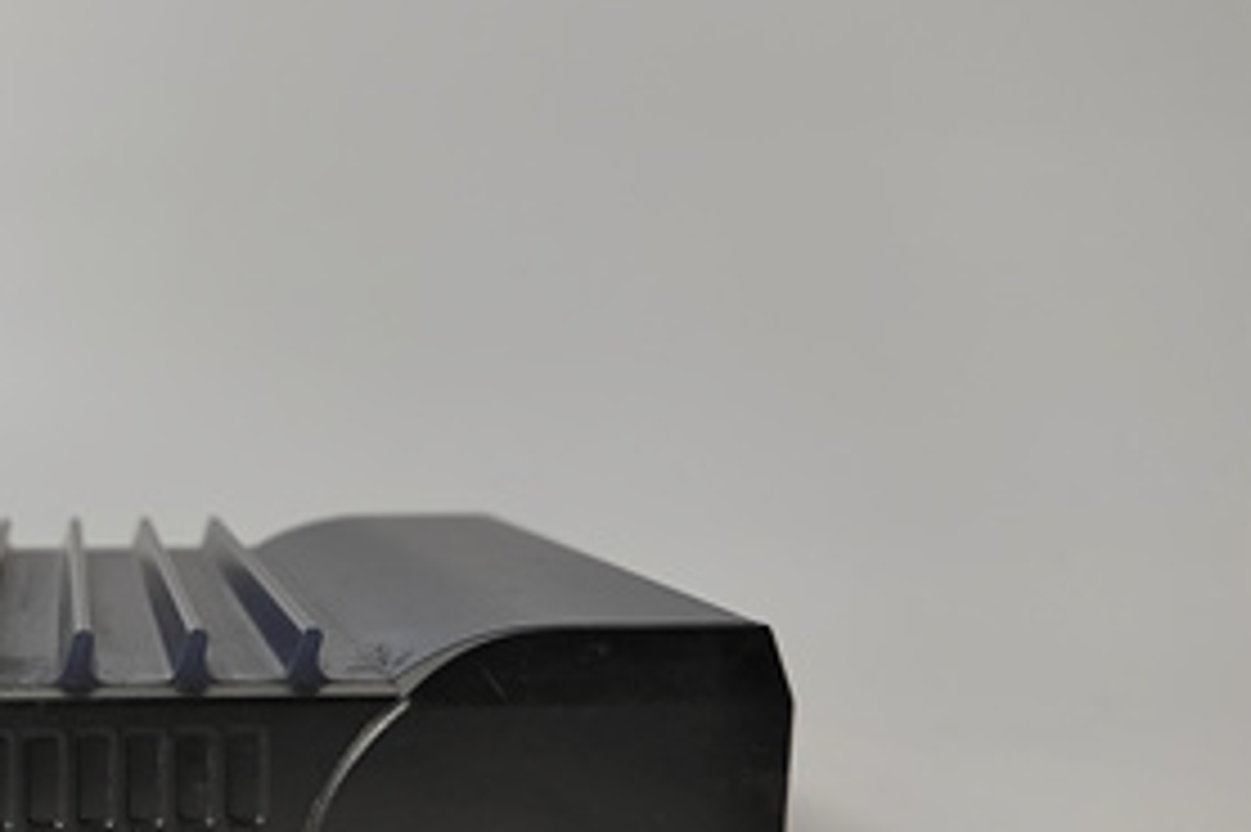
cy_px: 614
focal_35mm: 43
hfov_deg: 42.0
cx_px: 140
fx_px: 1493
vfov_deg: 30.7
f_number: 1.9
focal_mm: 5.52
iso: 353
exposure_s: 1/120
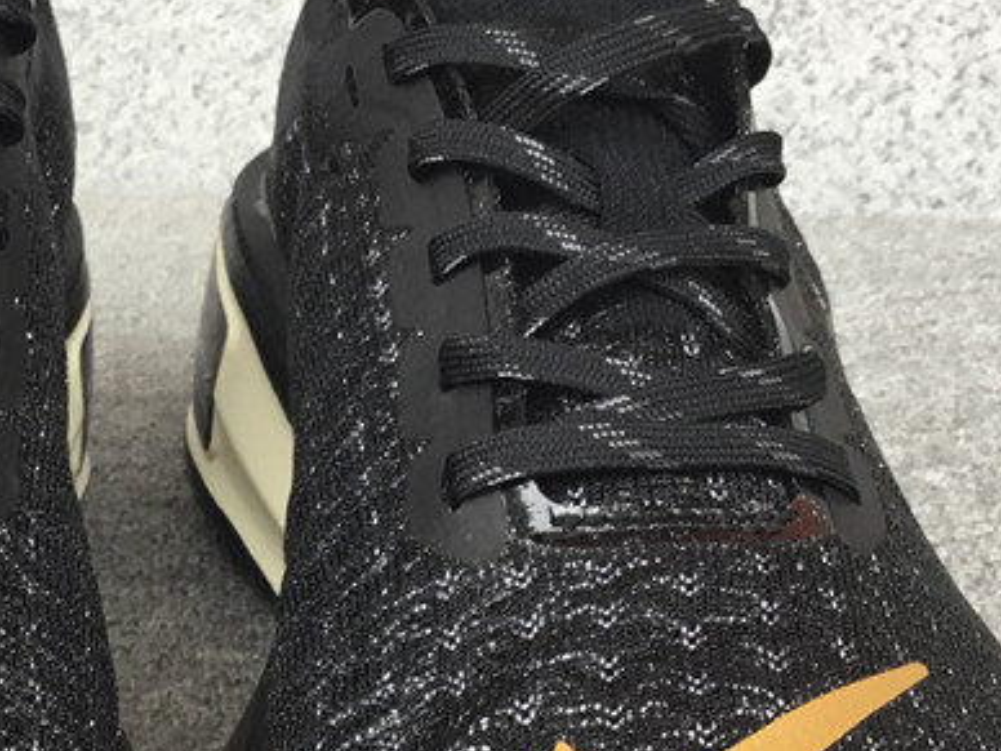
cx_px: 150
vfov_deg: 20.3
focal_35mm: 72
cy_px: 582
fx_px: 2082
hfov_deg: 26.4
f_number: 2.4
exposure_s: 1/50
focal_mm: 3.3
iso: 32
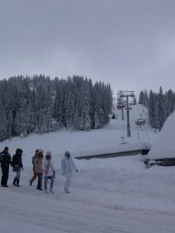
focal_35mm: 51
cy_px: 116
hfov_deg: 28.2
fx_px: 344
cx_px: 127
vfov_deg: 37.5
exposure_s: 1/230
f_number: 7.6
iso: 100
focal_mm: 8
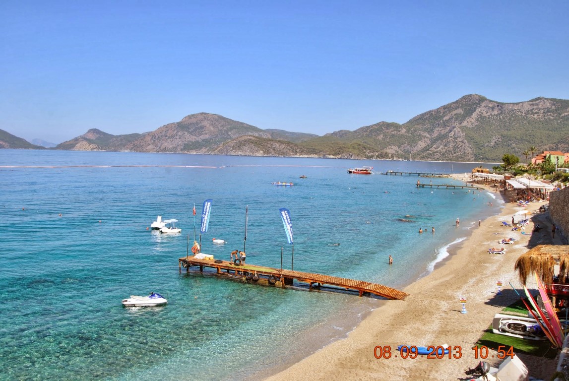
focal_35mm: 36
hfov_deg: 53.1
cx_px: 284
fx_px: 570
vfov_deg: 37.0
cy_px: 190
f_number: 8
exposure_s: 1/250
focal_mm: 24
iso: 100
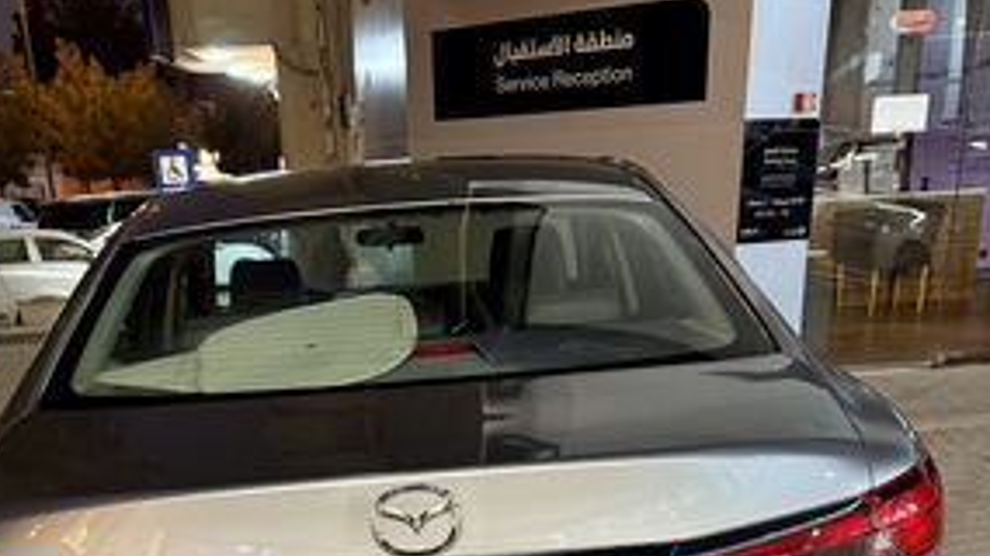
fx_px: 1102
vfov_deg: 25.4
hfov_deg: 48.3
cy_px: 665
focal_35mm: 42
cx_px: 432
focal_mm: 6.76
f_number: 1.78
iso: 500
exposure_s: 1/60
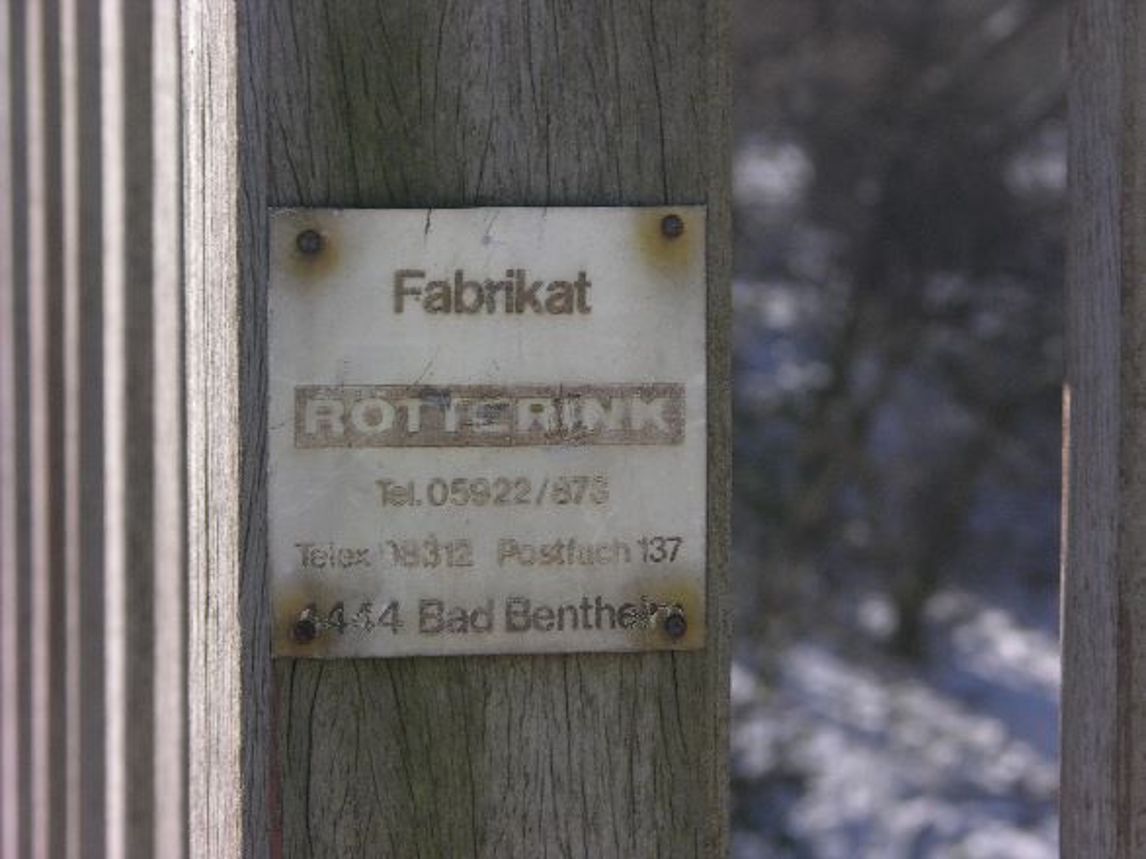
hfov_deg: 14.1
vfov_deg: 10.6
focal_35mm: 140
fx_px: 4634
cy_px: 430
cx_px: 573
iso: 50
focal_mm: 34.7
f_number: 5.4
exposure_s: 1/136
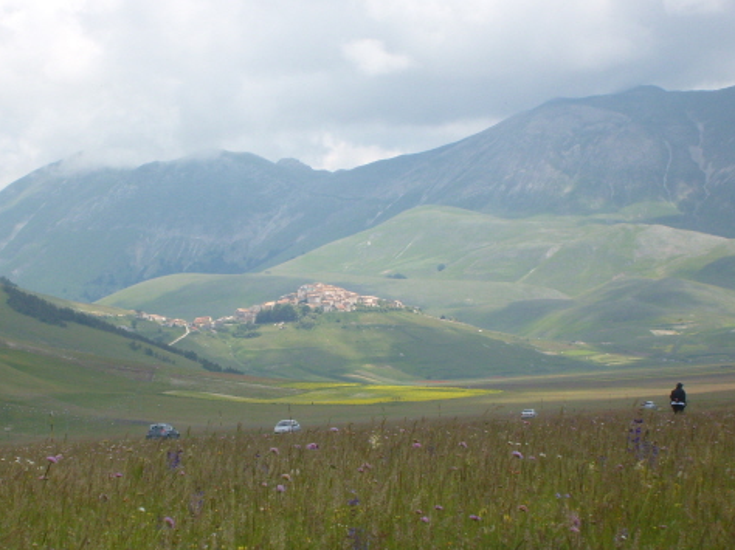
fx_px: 3035
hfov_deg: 13.8
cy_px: 294
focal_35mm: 143
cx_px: 277
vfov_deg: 10.4
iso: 80
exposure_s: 1/500
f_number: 4.9
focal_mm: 17.4
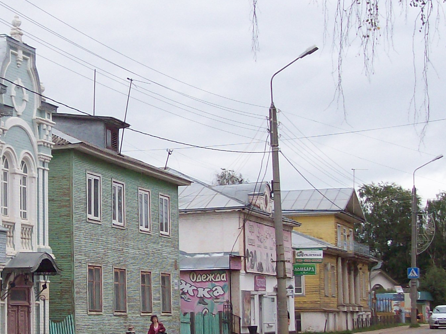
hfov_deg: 20.2
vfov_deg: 15.6
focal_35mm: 95
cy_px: 187
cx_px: 43
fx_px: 1224
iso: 80
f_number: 3
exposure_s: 1/305
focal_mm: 7.6
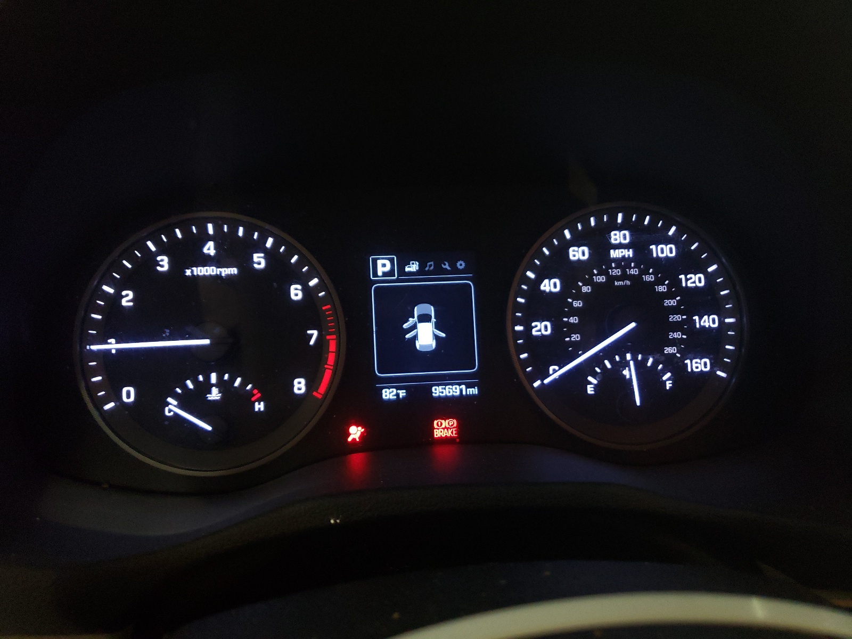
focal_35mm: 26
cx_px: 426
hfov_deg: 67.3
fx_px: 640
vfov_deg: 53.1
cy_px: 320
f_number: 1.5
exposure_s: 1/60.2
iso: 278
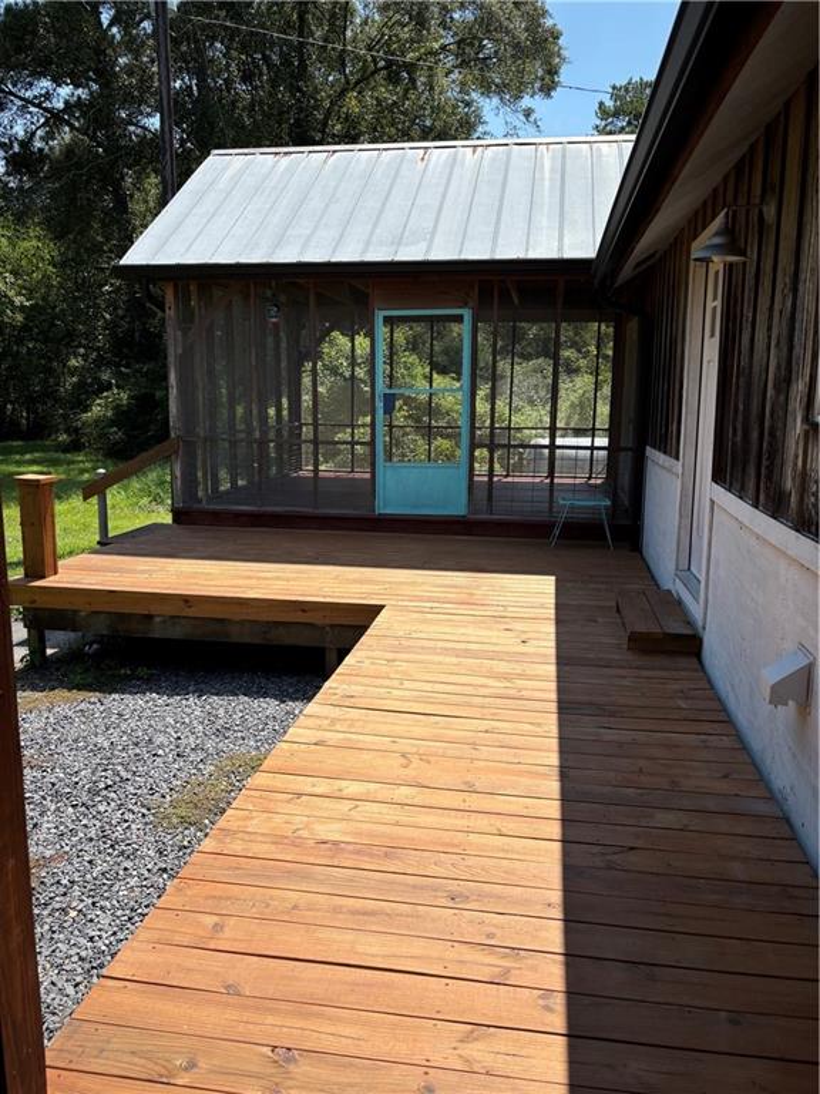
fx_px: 821
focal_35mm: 26
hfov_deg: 53.1
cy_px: 547
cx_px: 410
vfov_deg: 67.3
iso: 50
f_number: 1.6
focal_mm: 5.96
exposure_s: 1/2778
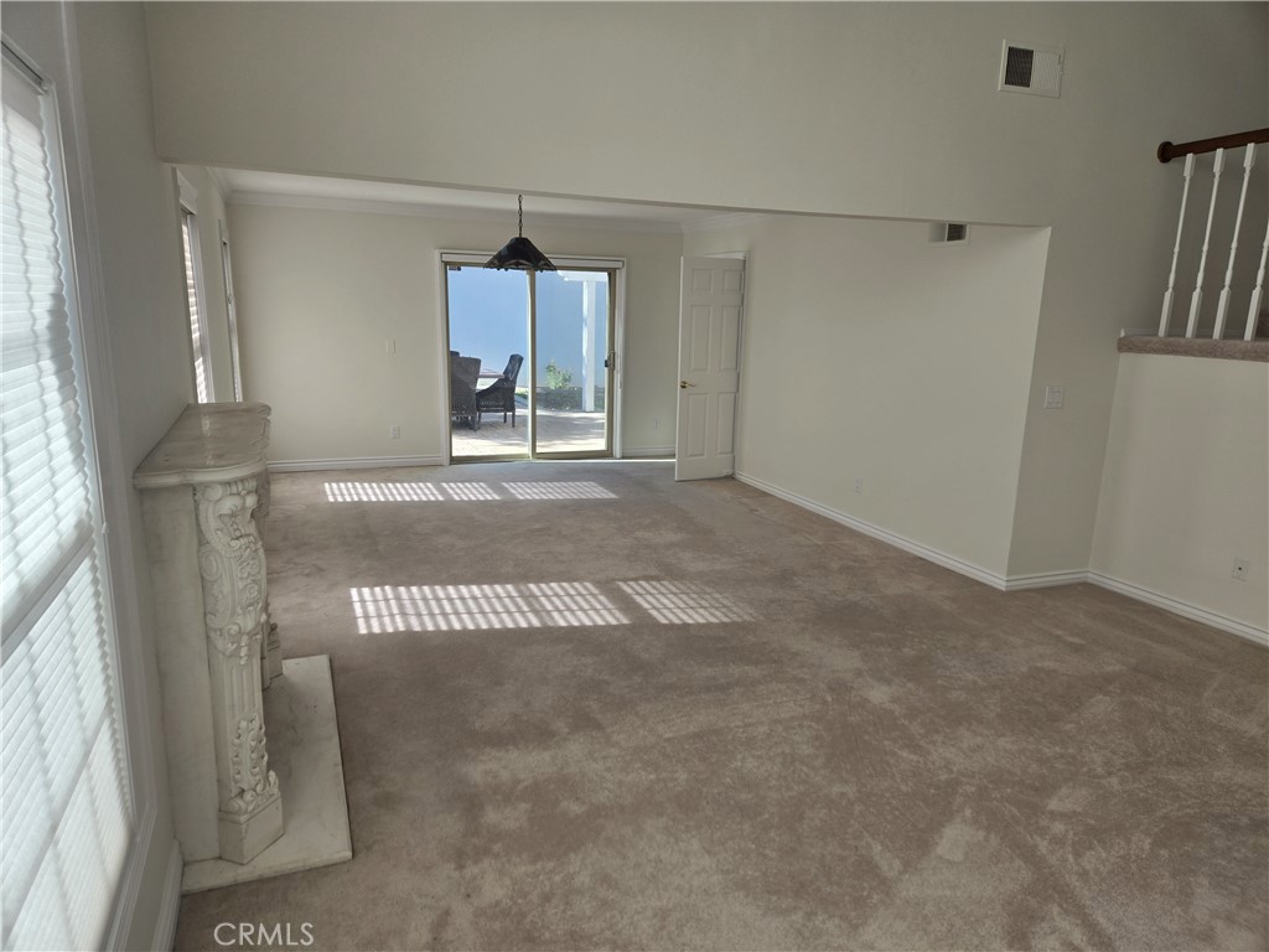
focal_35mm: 23
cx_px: 634
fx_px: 843
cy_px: 476
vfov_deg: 58.9
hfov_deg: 73.9
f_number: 1.8
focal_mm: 5.4
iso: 25
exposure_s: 1/206
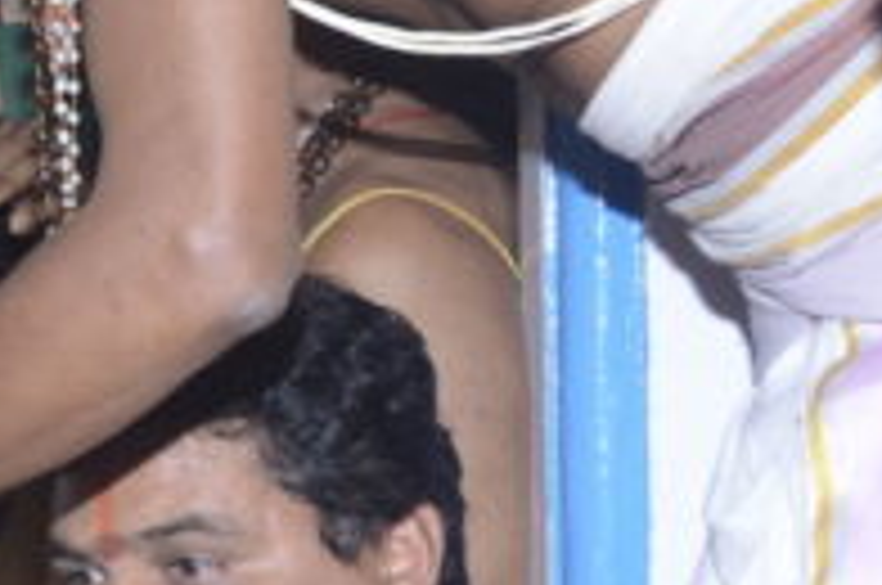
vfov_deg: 10.6
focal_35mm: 129
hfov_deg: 14.1
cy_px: 308
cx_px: -724
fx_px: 3155
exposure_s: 1/200
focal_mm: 22
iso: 160
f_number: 5
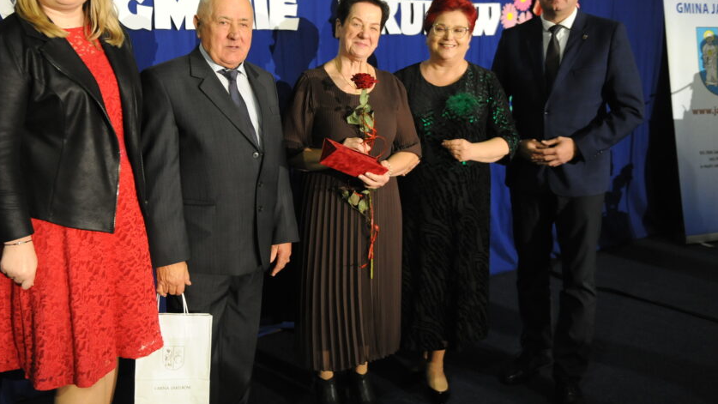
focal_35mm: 41
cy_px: 181
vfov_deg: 29.0
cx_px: 294
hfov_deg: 49.1
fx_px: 781
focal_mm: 32
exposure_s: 1/160
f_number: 2.8
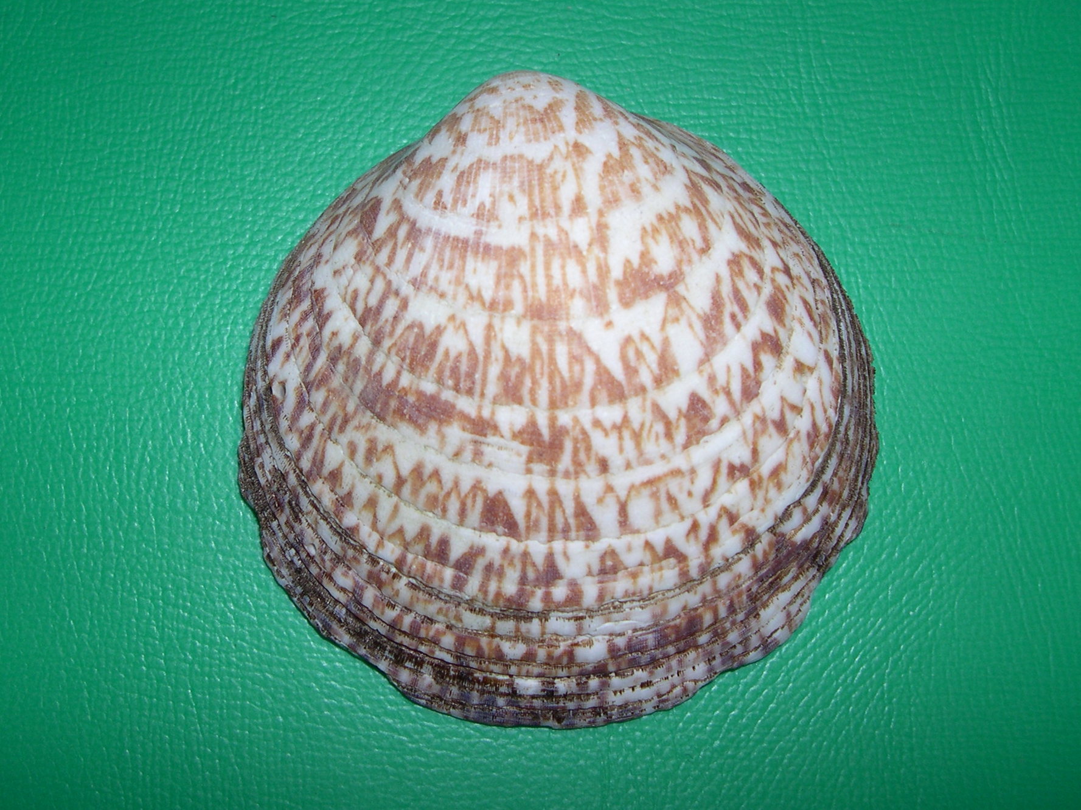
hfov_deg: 49.0
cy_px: 405
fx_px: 1186
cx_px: 540
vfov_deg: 37.7
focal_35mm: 38
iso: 100
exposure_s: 1/60
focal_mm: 8
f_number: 7.6
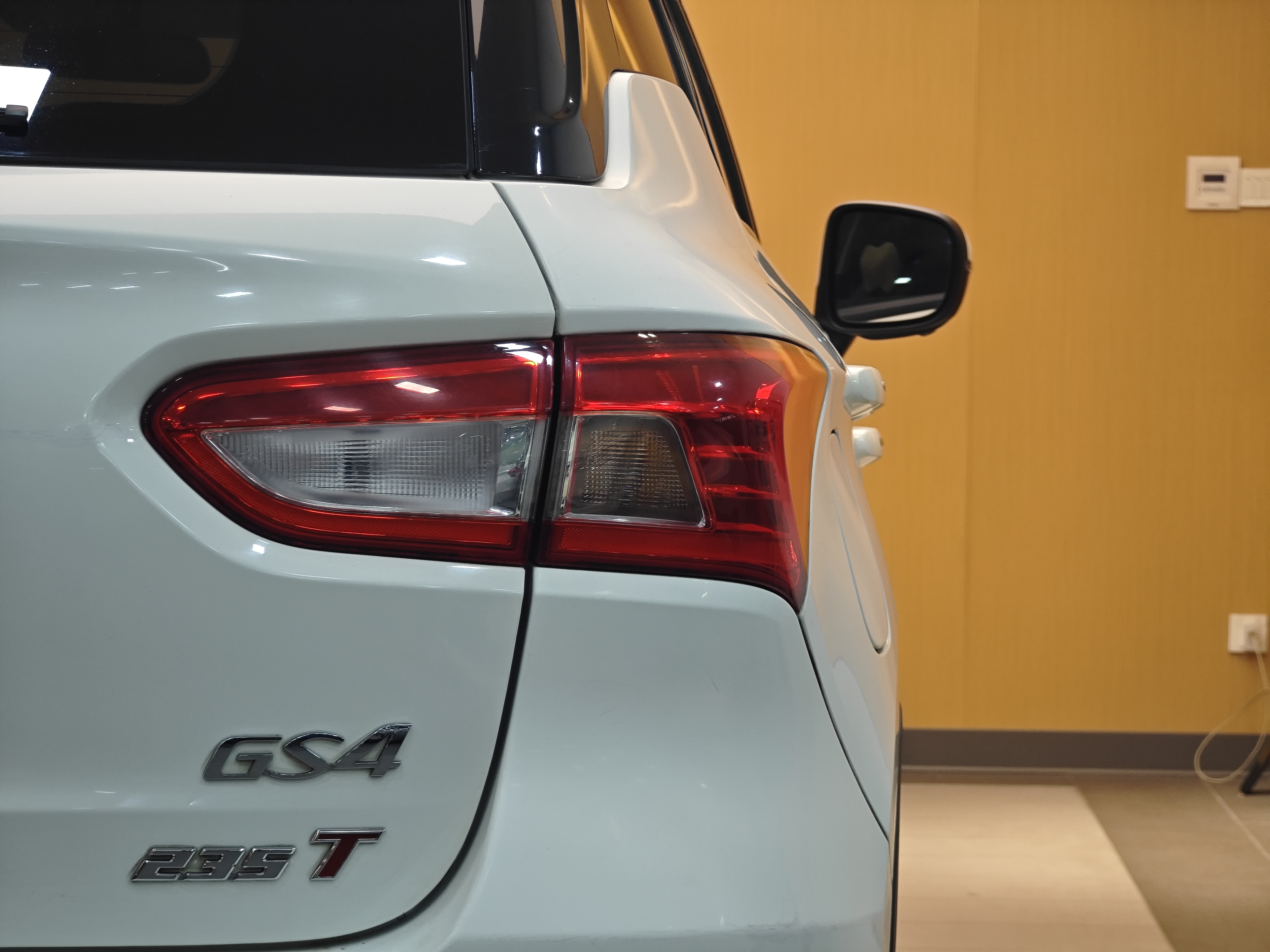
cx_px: 635
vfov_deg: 12.3
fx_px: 4403
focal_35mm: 120
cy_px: 476
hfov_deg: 16.4
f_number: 3
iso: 500
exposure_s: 1/100
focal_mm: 19.4
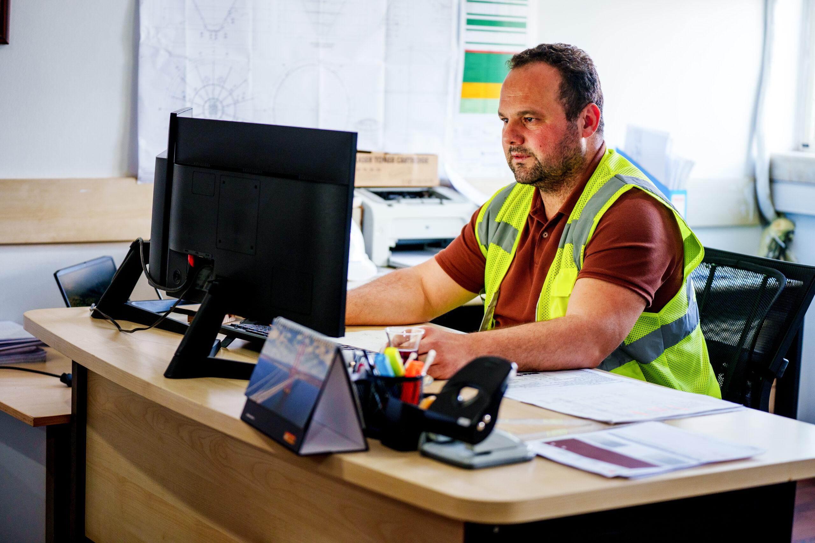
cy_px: 272
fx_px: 1585
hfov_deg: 28.8
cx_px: 408
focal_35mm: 70
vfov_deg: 19.5
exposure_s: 1/125
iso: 640
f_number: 2.8
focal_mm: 70
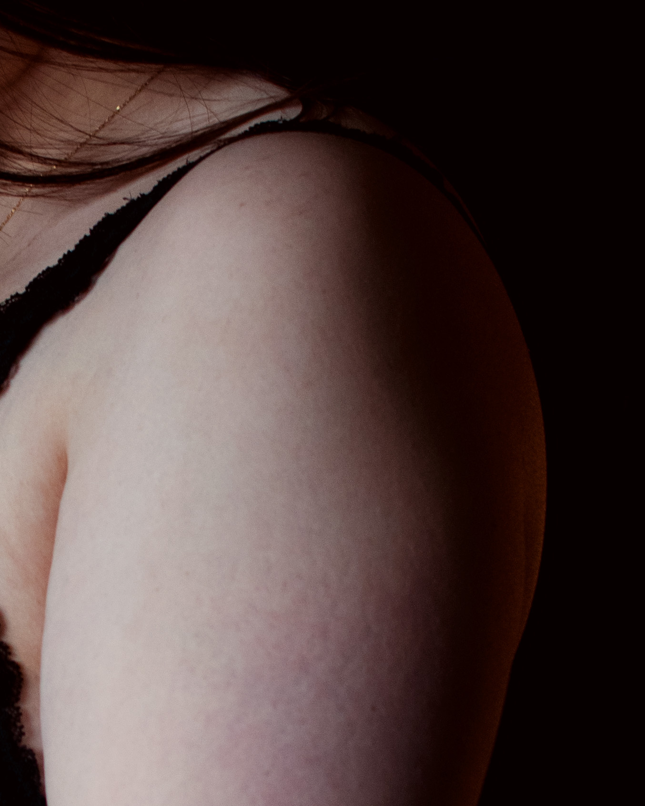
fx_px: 4169
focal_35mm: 175
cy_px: 735
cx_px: -46
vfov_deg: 11.0
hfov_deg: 8.8
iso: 320
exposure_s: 1/160
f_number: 2.5
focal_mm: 35
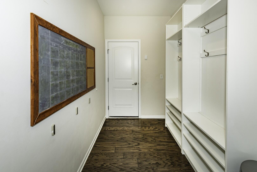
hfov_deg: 104.2
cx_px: 128
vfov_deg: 81.3
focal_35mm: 14
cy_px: 86
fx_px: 100
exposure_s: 1/60
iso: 100
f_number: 5.6
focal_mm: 14
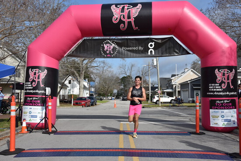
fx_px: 251
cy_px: 80
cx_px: 120
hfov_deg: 51.3
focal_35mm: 38
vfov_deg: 35.5
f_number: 5.6
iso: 100
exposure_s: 1/800
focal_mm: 25
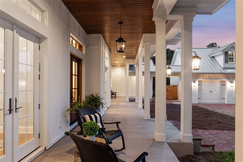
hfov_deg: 69.4
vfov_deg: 49.5
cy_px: 81
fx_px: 175
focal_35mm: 26
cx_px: 122
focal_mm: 26
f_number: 9
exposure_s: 1/1.67
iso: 400
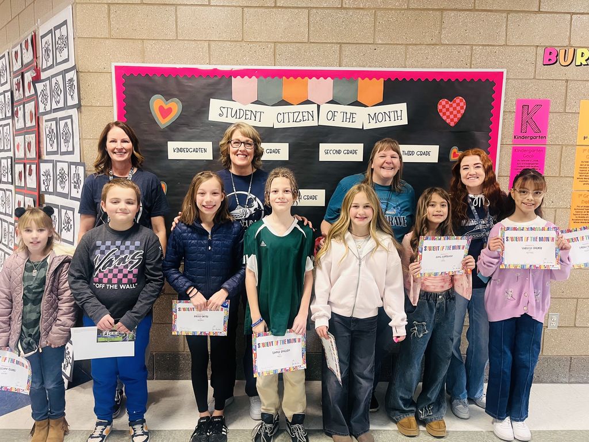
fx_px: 442
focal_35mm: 26
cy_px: 221
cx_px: 294
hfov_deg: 67.3
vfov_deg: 53.1
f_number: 1.6
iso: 200
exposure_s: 1/60
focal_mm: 5.1
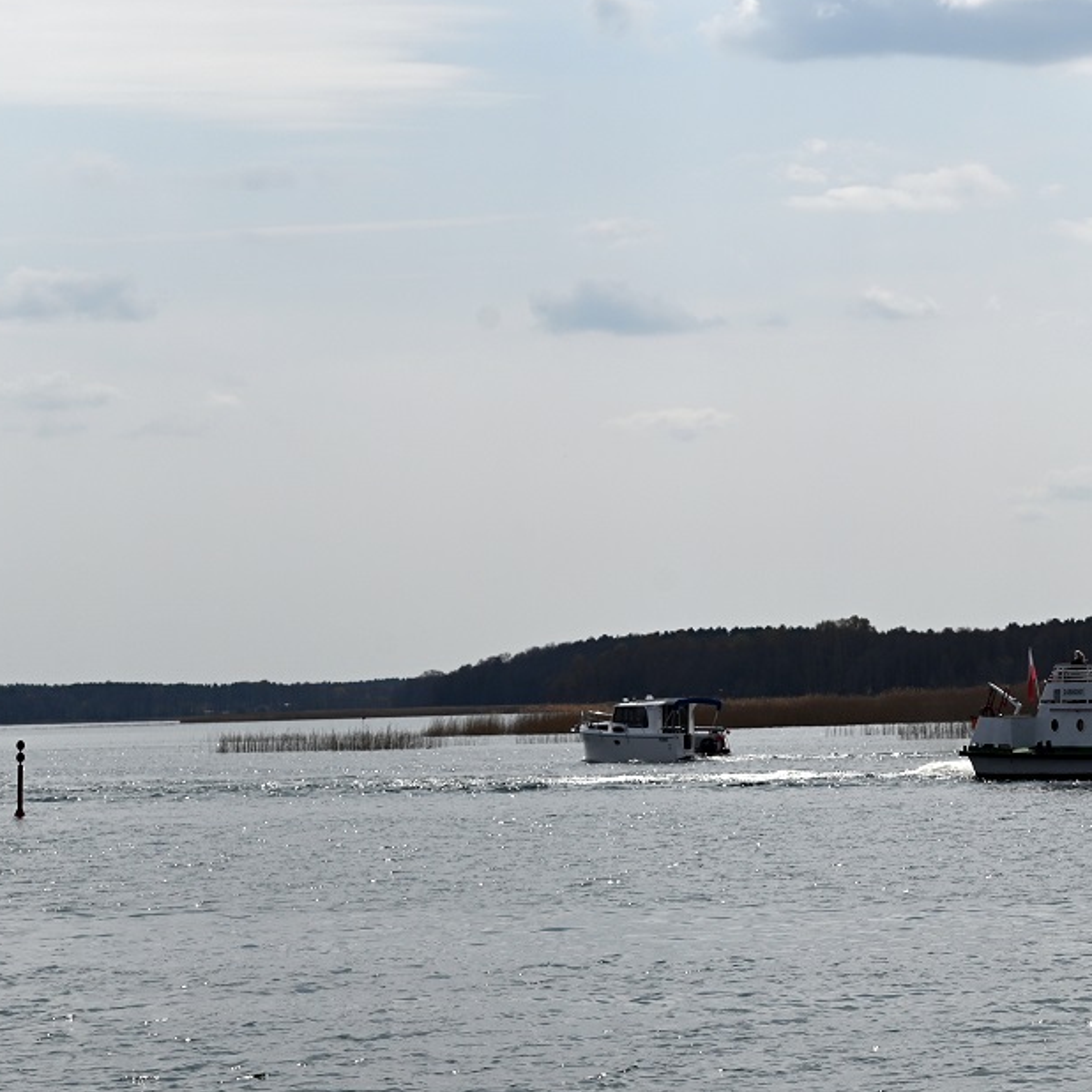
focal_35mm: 161
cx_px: 876
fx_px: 5746
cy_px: 664
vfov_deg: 10.9
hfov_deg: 10.8
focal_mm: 78
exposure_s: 1/1000
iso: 100
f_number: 8
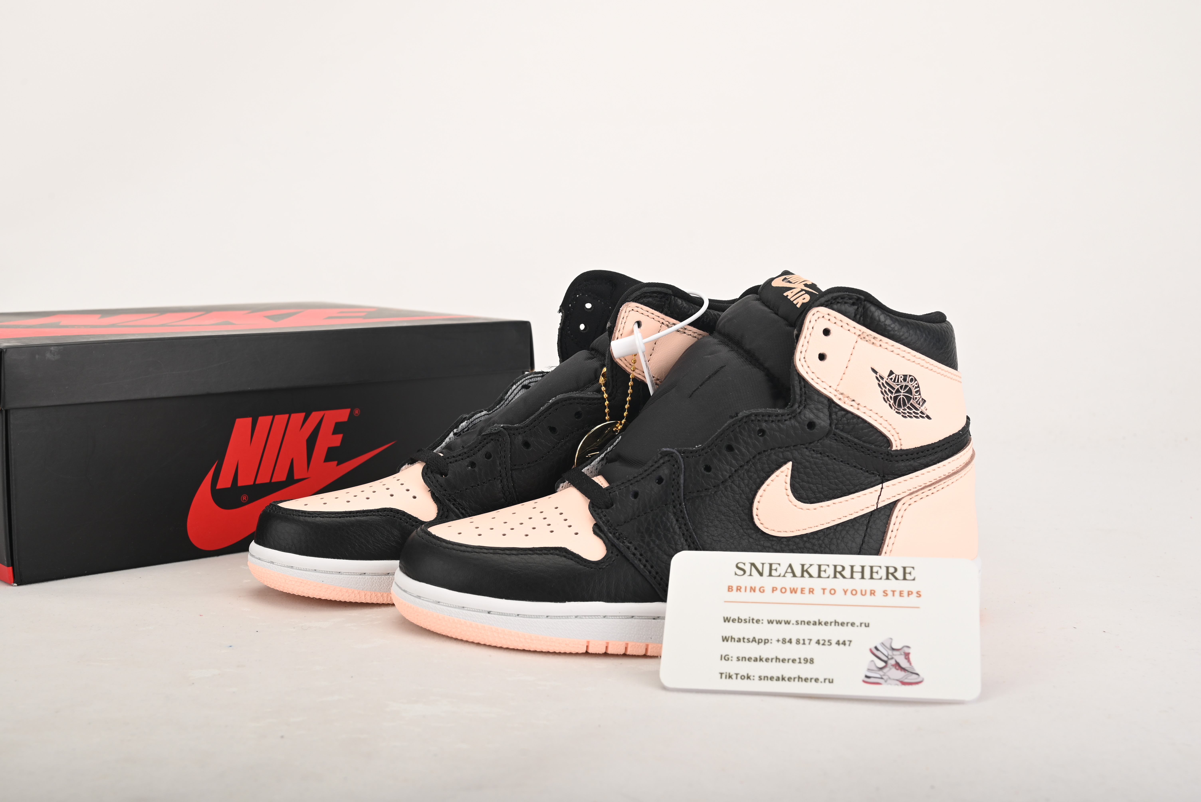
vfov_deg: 29.3
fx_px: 1535
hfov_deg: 42.7
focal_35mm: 46
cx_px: 600
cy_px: 401
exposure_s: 1/200
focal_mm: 46
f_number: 11
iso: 100
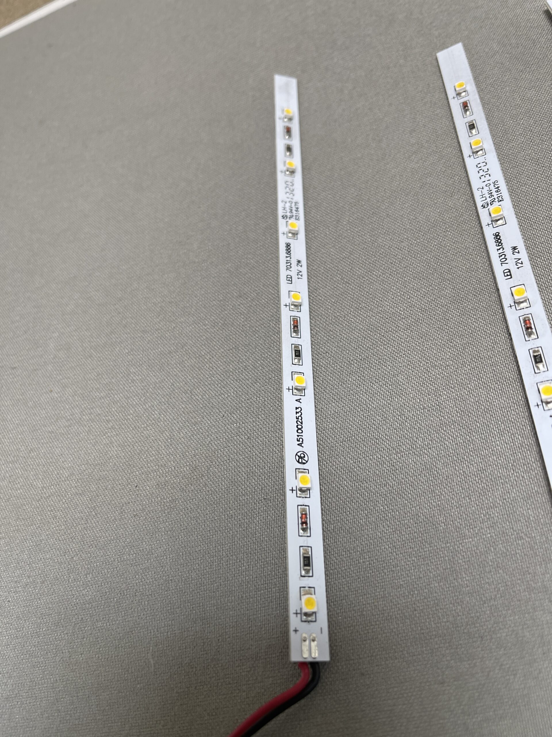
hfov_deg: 53.1
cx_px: 276
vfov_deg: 67.3
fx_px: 553
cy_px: 368
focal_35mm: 26
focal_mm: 5.1
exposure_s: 1/100
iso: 32
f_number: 1.6
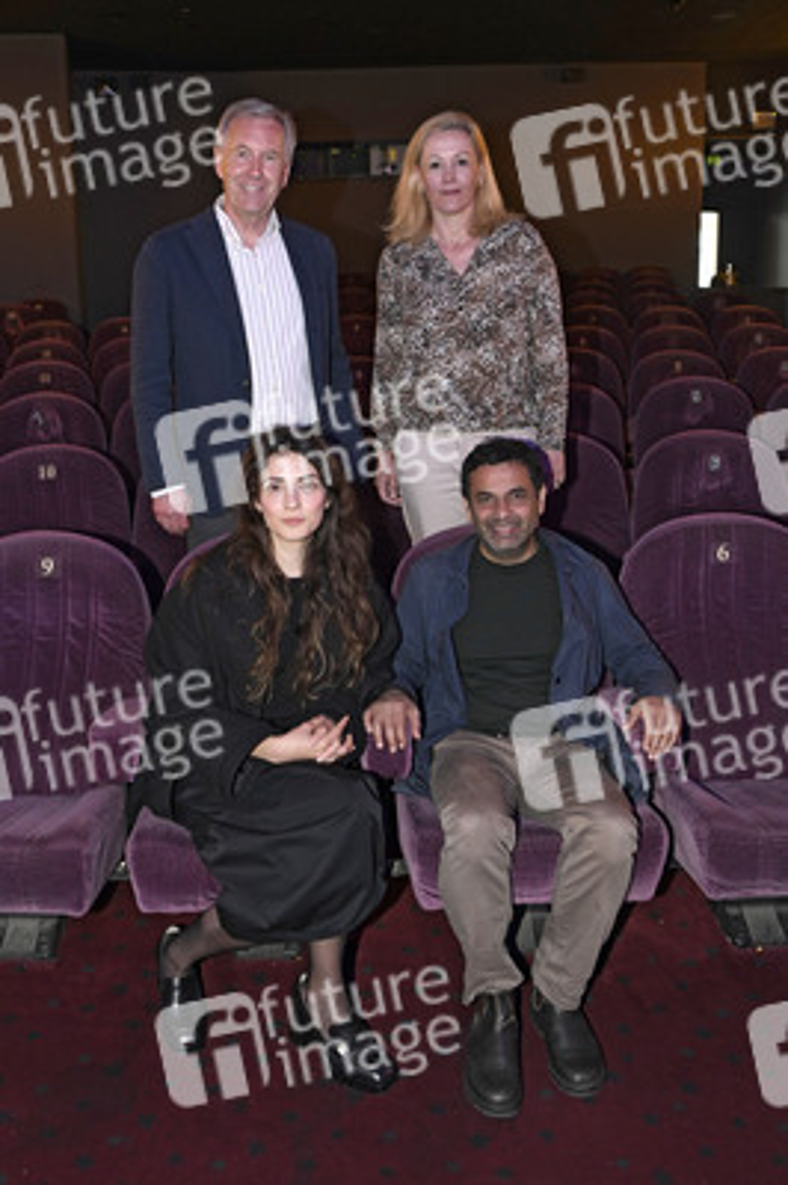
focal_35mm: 26
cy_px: 592
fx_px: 855
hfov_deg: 49.5
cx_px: 394
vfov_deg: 69.4
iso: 1600
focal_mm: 26
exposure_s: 1/40
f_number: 4
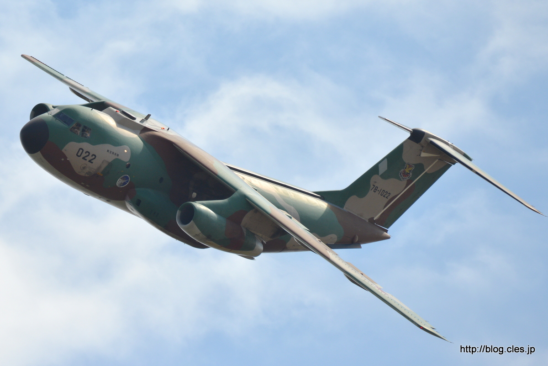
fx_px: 6091
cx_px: 274
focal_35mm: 400
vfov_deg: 3.4
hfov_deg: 5.2
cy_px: 183
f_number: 8
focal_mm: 400
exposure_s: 1/2000
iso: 400
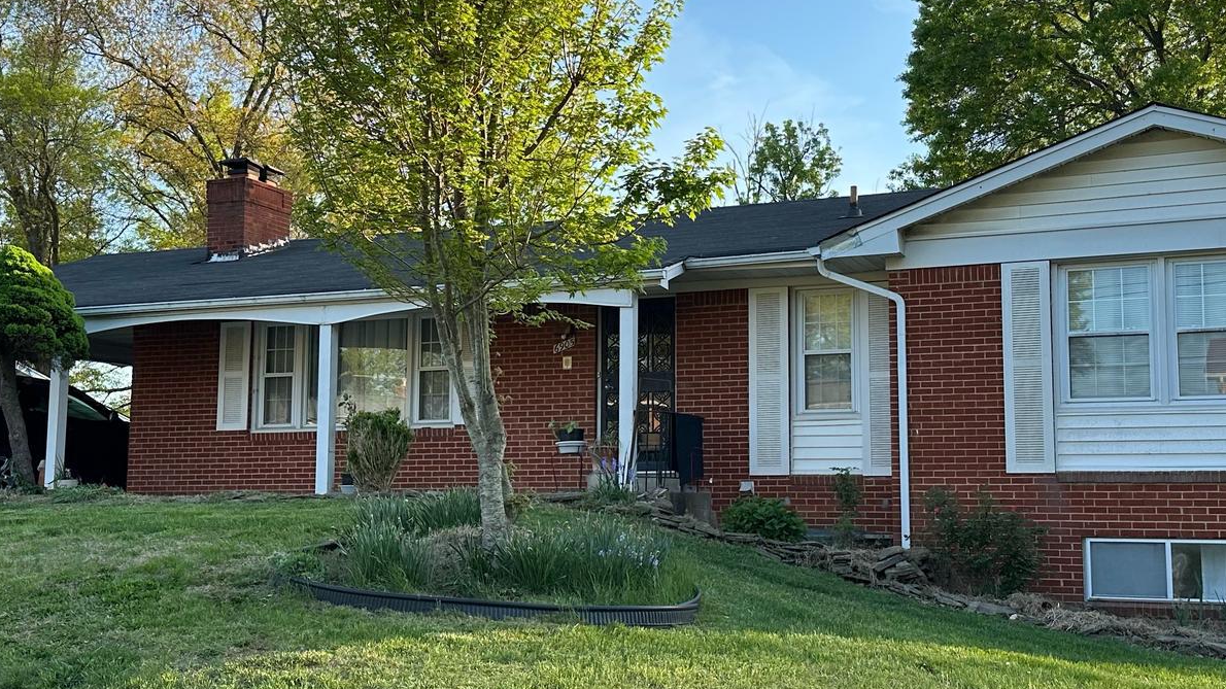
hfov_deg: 45.4
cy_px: 371
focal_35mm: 45
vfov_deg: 26.5
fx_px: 1463
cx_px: 654
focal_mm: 6.86
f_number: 1.78
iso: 80
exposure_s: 1/1119
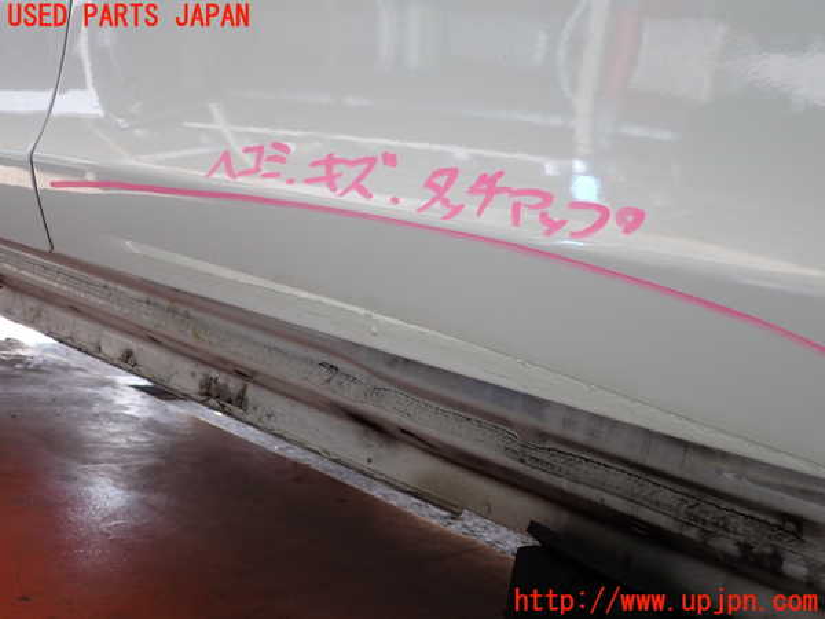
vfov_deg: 39.7
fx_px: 858
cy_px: 310
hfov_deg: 51.4
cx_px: 412
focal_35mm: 36
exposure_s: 1/80
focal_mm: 6.37
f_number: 2.5
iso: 200
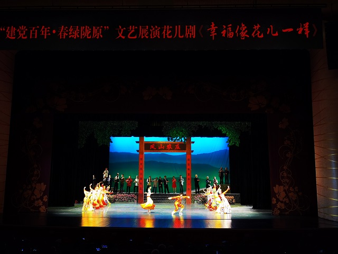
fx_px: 342
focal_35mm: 35
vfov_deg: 40.7
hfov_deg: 52.6
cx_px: 169
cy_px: 127
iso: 64
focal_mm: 5.56
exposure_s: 1/100
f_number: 1.6
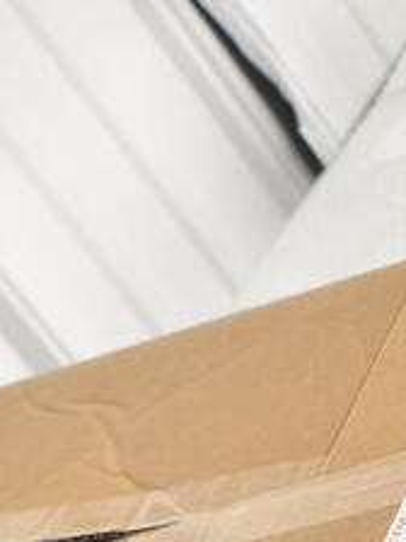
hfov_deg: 10.1
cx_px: 273
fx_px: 2298
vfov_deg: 12.9
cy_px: 756
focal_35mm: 147
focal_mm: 25
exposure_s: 1/40
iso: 1250
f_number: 4
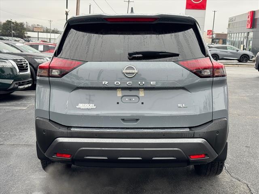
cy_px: 97
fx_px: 359
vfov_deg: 30.3
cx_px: 130
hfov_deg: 39.7
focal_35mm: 48
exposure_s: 1/425
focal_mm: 6.76
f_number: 1.78
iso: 64
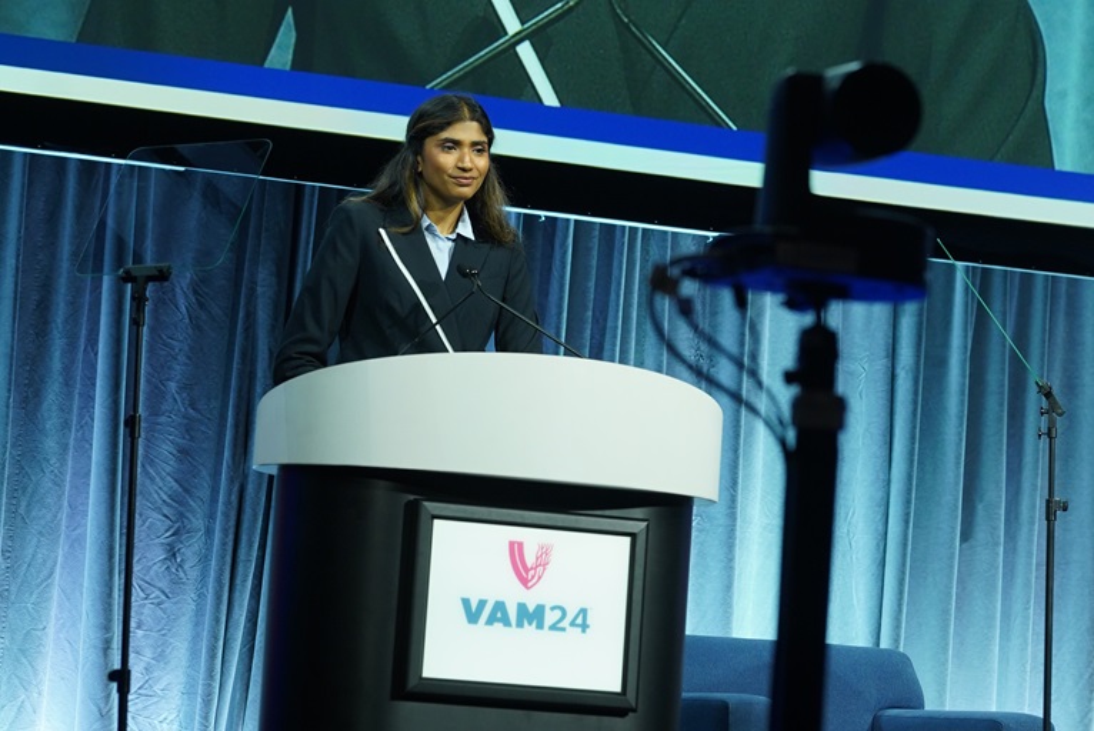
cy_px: 366
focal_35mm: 80
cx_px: 547
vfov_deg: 17.1
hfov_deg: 25.3
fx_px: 2433
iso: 1000
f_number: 4.5
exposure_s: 1/200
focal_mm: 80
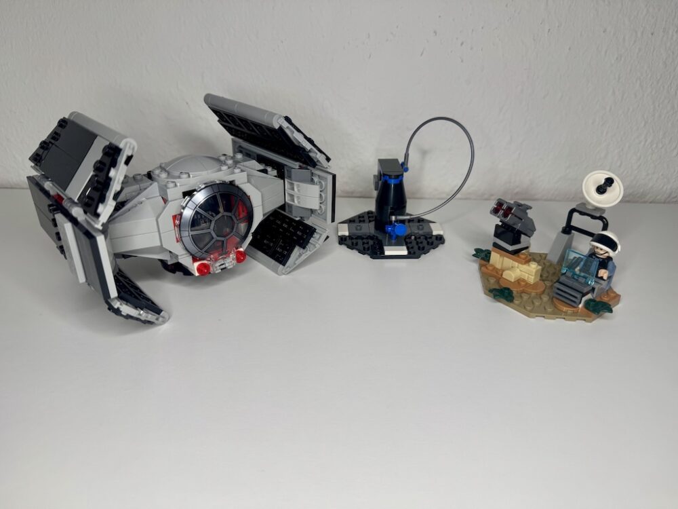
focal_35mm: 24
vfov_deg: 56.8
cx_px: 339
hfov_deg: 71.6
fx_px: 470
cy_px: 254
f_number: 1.78
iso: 64
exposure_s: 1/121
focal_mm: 6.76
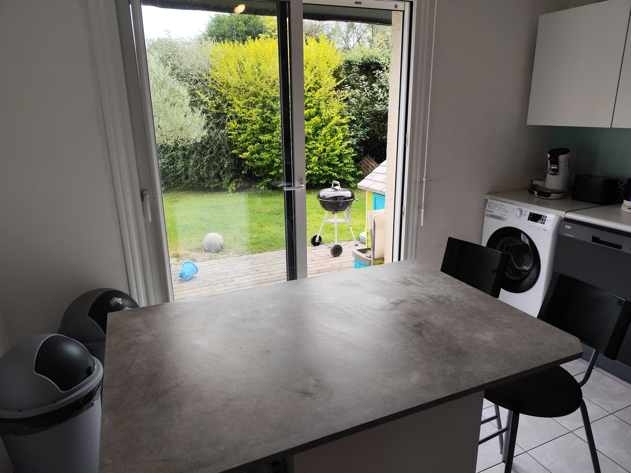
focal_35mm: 23
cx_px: 316
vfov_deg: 58.9
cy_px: 236
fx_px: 419
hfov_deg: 73.9
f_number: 1.65
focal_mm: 6.14
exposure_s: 1/208
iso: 50
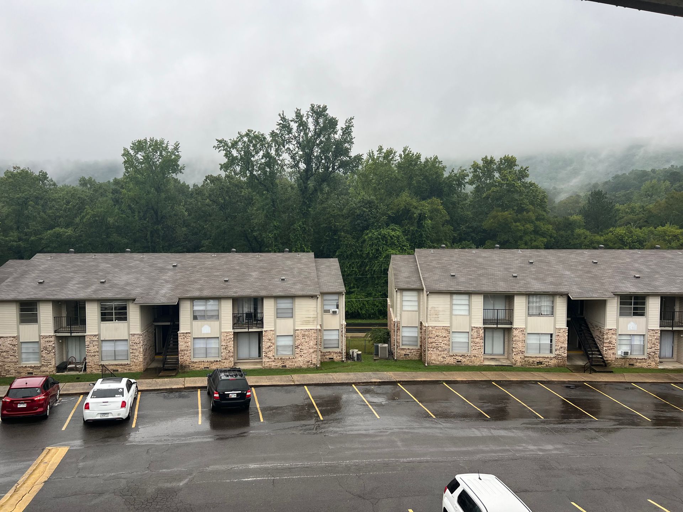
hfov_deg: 67.3
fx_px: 513
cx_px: 342
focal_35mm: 26
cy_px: 256
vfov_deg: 53.1
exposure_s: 1/567
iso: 50
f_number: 1.5
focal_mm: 5.7
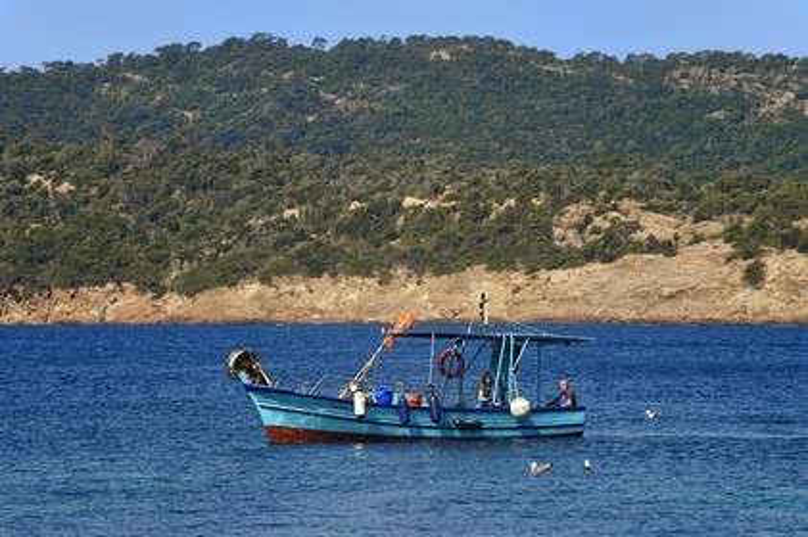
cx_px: 404
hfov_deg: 10.3
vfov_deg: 6.9
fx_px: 4485
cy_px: 268
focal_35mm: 200
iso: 200
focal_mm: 200
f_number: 8
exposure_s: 1/640
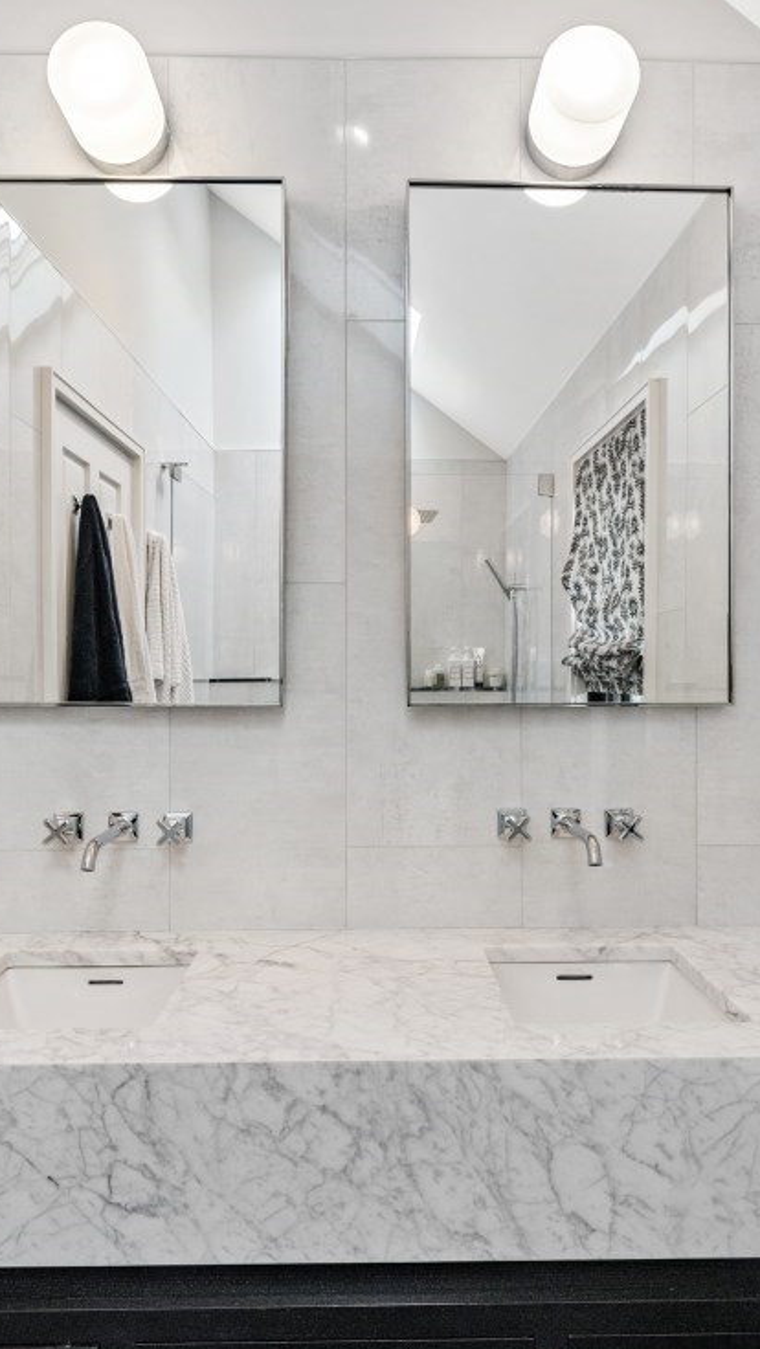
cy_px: 661
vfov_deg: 78.7
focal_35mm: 23
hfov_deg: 49.6
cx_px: 386
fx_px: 823
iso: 400
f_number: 5.6
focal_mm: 14
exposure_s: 1/125
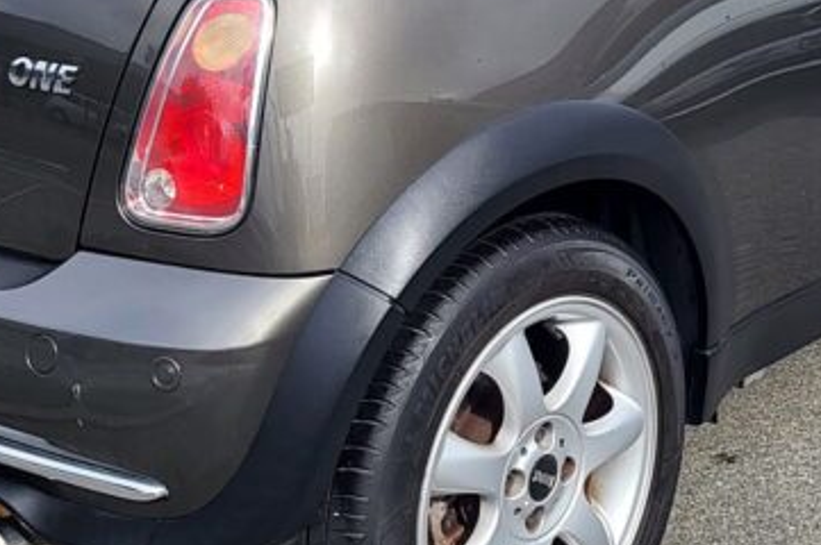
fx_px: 1367
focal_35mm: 60
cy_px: 77
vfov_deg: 22.2
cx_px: 478
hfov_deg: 33.4
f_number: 1.8
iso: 40
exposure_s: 1/1429
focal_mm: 5.4
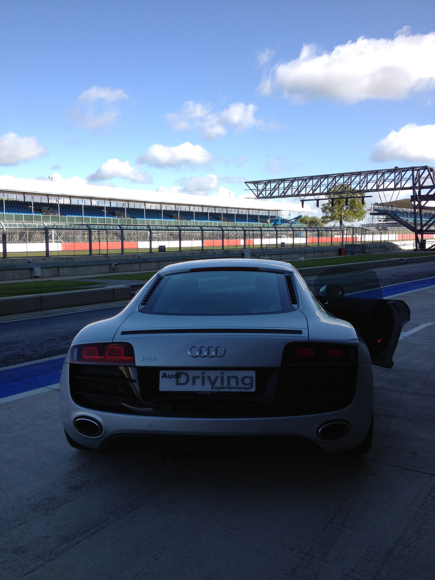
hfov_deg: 40.7
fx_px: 586
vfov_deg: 52.6
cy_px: 290
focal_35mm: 35
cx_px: 218
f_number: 2.4
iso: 64
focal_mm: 4.28
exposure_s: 1/920
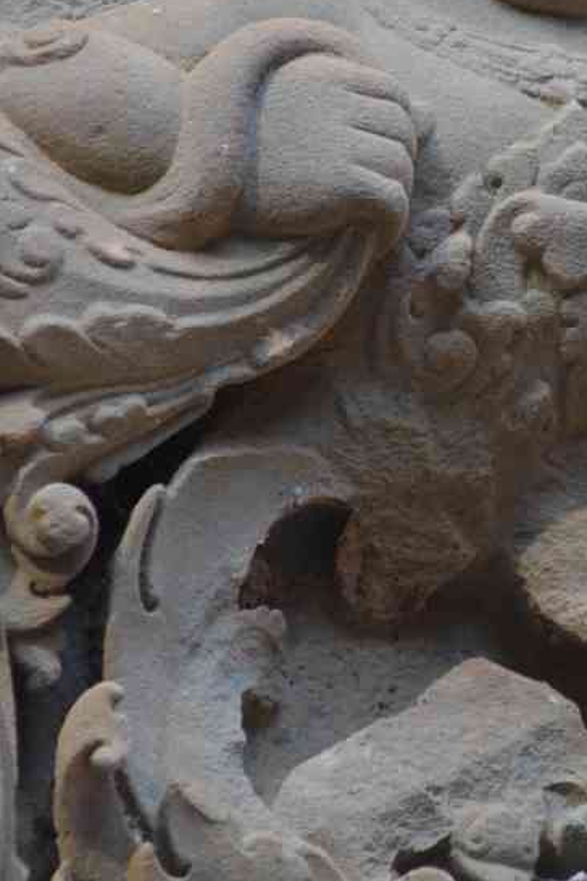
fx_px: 14087
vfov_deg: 3.6
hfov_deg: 2.4
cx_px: 510
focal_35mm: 576
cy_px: 320
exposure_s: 1/250
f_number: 5.6
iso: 3200
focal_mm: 210
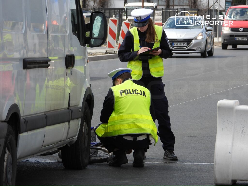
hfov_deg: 7.8
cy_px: 93
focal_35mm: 255
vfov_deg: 5.8
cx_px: 124
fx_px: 1827
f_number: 4.5
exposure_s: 1/500
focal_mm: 45.8
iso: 100
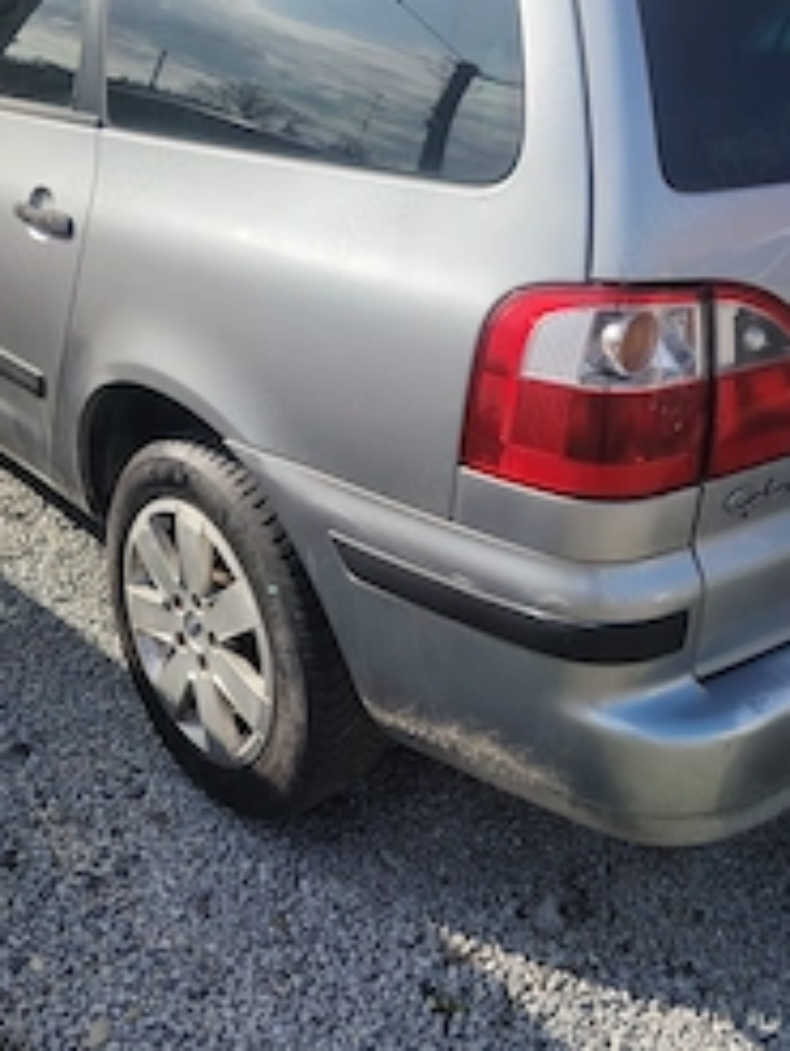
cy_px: 235
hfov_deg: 36.7
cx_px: 295
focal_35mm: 39
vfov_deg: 45.8
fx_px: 1185
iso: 100
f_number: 1.75
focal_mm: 5.25
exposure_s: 1/766
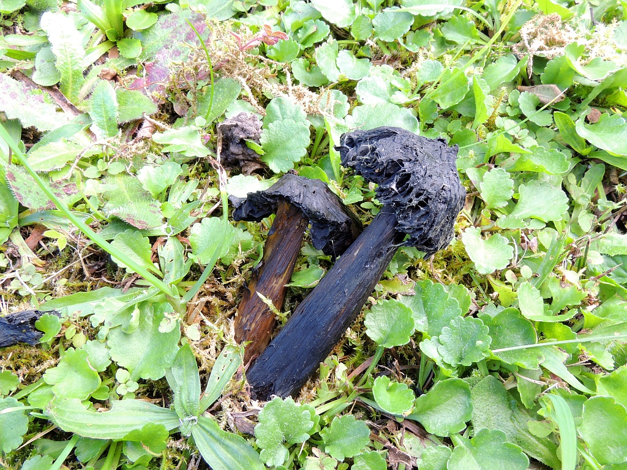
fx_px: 634
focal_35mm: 35
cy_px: 235
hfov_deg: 52.6
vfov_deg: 40.7
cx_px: 314
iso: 100
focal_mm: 6.2
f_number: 8.1
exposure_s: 1/4
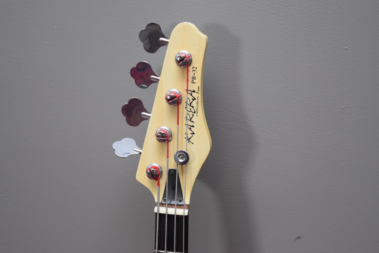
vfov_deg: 16.6
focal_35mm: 82
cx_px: 190
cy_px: 126
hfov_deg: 24.6
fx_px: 869
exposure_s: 1/60
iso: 1000
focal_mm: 55
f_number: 5.6
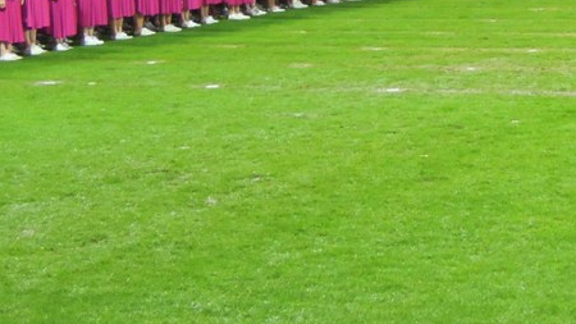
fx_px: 1894
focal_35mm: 124
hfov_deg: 17.2
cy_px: -76
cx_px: 439
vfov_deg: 9.6
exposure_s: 1/50
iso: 640
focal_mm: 9
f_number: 3.7
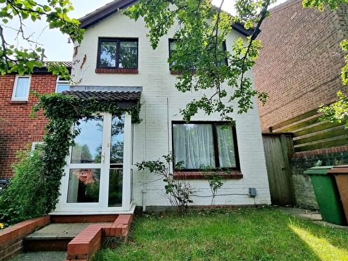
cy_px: 126
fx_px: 181
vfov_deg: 71.5
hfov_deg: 87.5
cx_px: 157
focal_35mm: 18
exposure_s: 1/1084
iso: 50
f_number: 2.2
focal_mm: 2.2
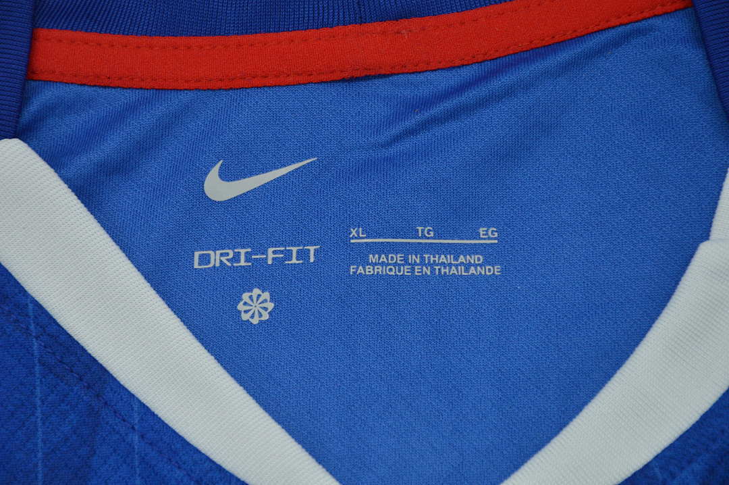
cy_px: 242
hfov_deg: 13.1
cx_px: 364
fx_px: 3186
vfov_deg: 8.7
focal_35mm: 158
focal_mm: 105
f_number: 9
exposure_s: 1/200
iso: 400
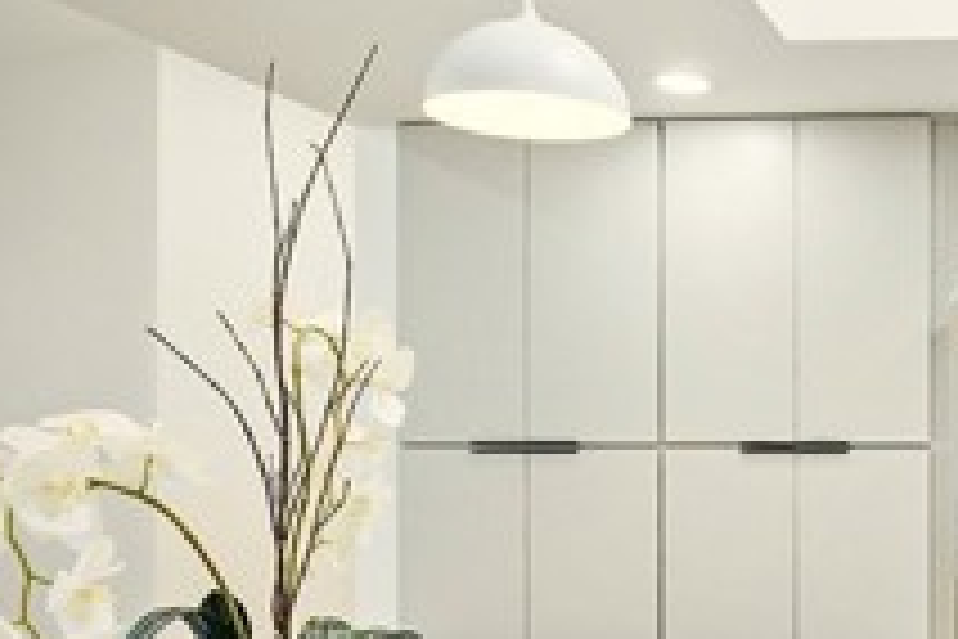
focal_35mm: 42
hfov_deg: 37.0
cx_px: 1111
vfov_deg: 31.3
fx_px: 1118
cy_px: 482
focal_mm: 14
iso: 1000
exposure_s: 1/1250
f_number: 5.6
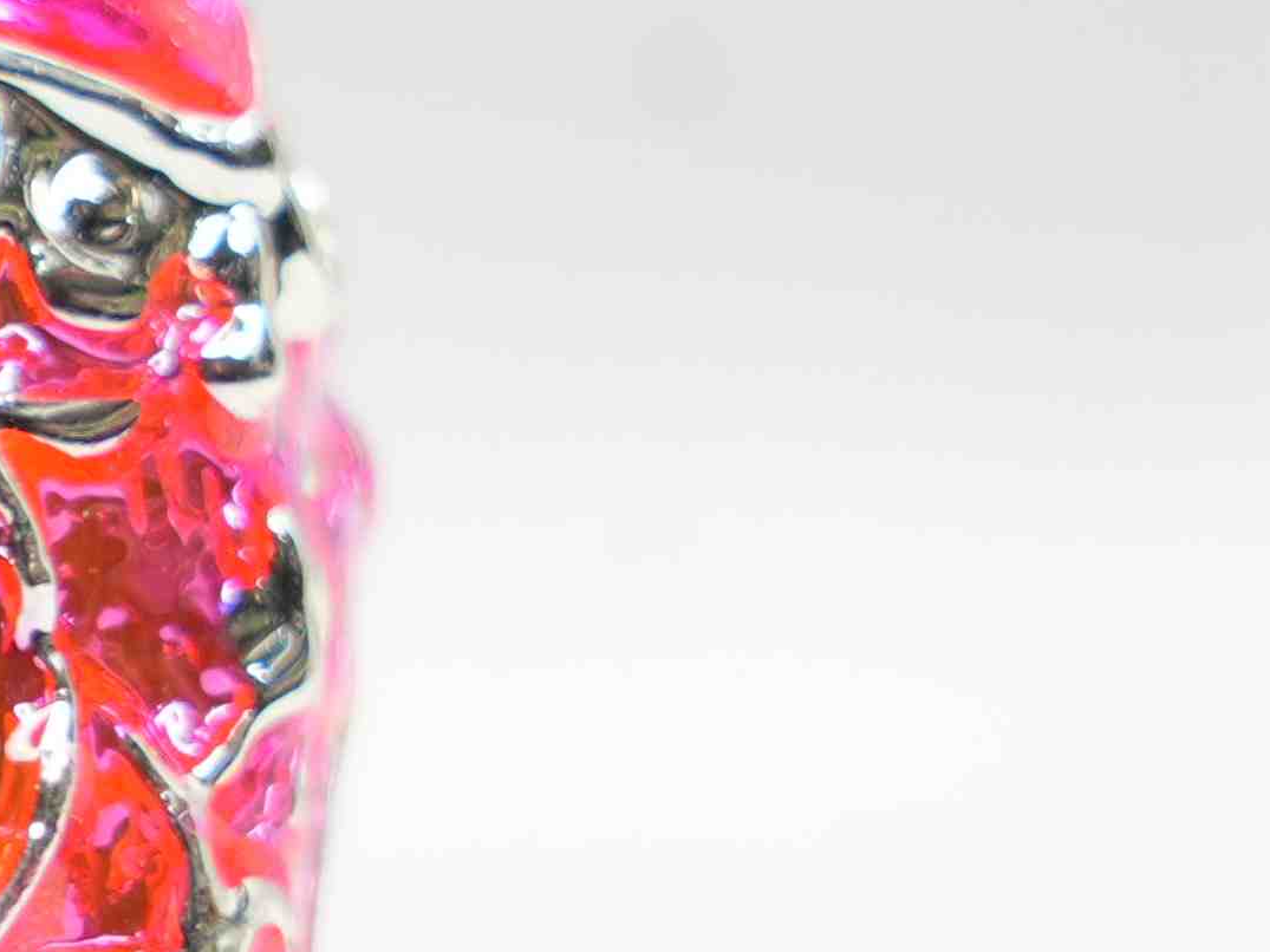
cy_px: 508
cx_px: -1296
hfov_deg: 3.0
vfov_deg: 2.3
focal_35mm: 658
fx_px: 24138
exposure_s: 1/50
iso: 400
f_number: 7.1
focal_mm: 105
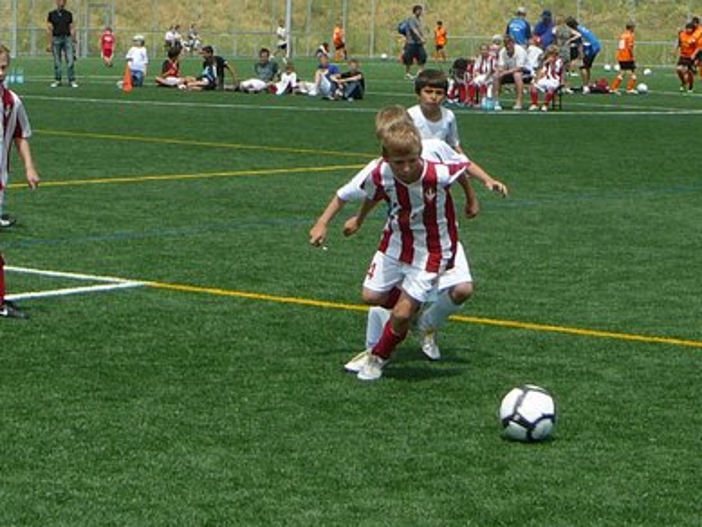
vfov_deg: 11.7
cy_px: 97
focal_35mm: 126
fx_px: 2556
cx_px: 440
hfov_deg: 15.6
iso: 80
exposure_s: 1/400
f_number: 5.6
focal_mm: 7.3
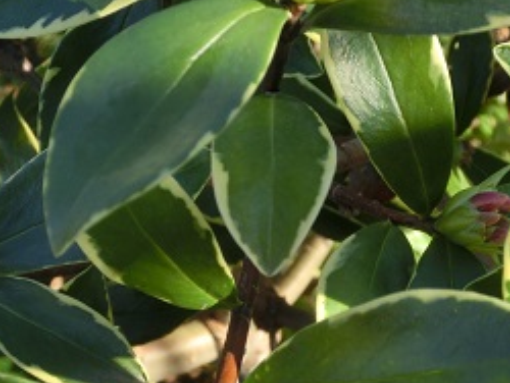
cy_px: 258
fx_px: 1106
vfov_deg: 19.6
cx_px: 340
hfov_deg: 25.8
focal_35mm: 75
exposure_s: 1/125
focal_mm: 6.5
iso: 80
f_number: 4.1
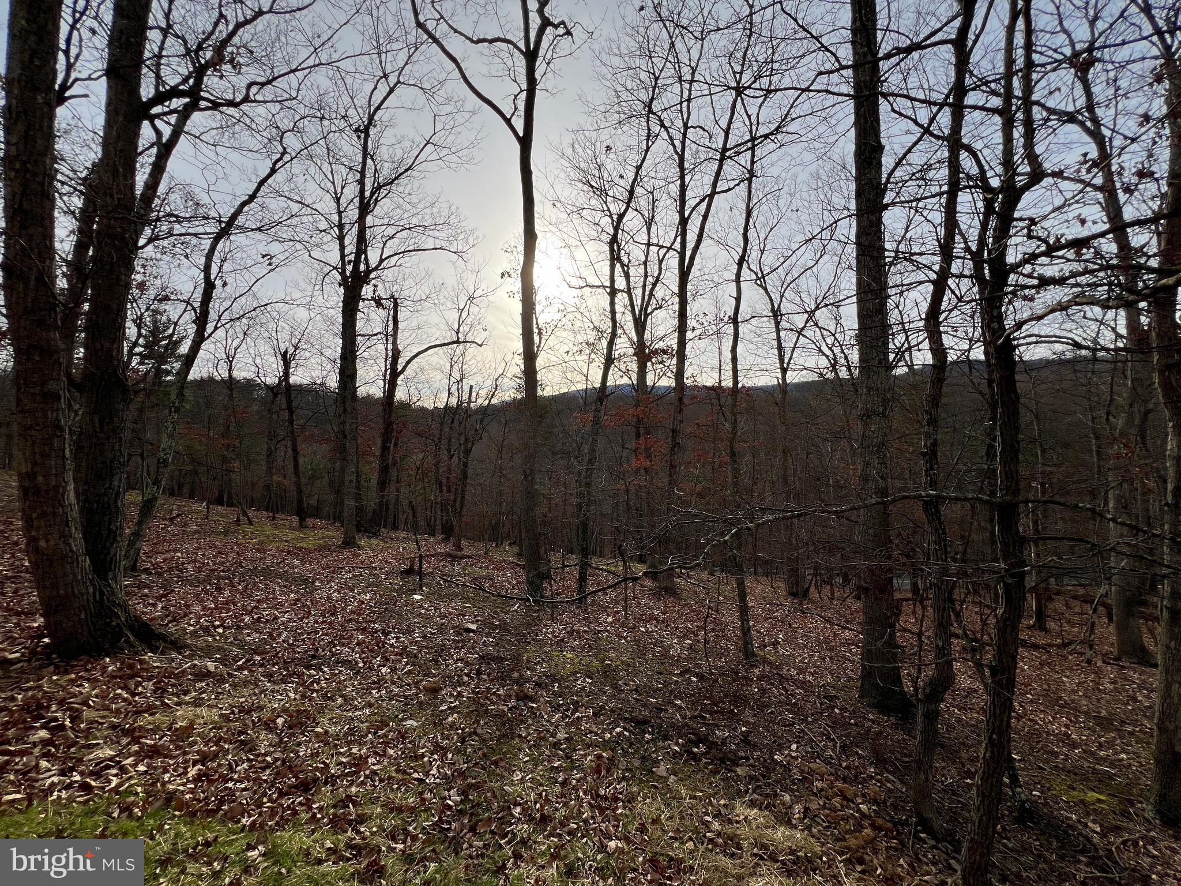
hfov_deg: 106.2
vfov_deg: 89.9
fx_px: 444
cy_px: 443
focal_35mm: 13
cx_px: 590
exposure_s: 1/1980
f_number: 1.8
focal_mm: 1.57
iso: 32
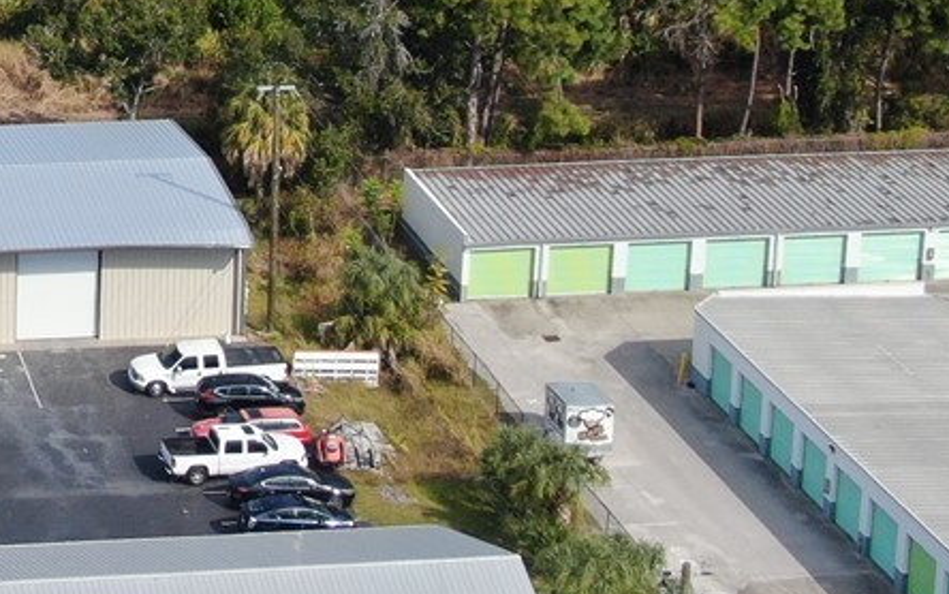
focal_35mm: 126
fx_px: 3260
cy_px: -98
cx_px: -222
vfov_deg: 10.3
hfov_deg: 15.9
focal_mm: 5.69
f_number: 3.2
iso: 100
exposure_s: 1/640
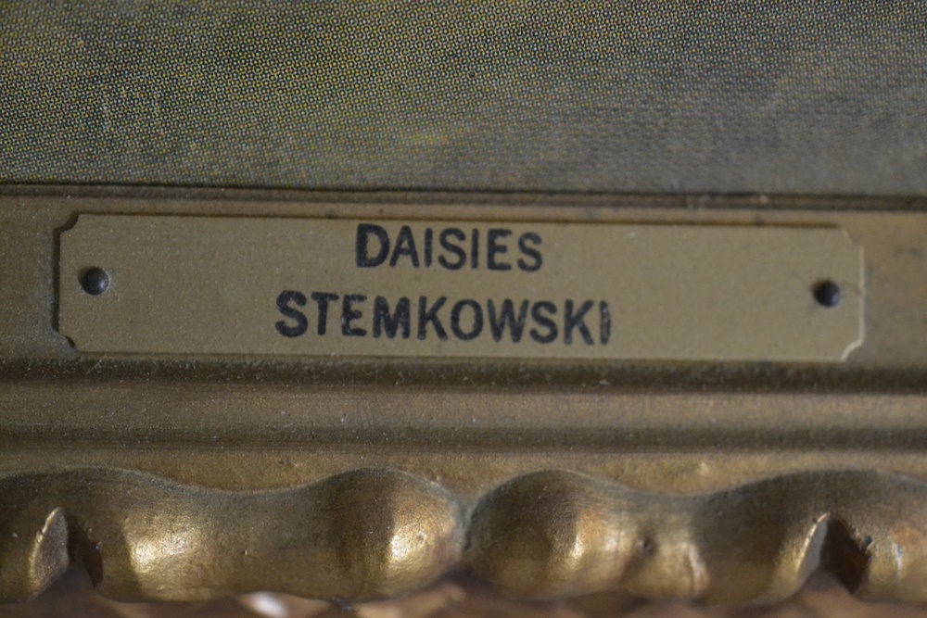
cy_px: 309
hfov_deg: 33.4
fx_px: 1545
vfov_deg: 22.6
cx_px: 464
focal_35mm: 60
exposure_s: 1/60
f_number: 3.2
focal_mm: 40
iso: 3200
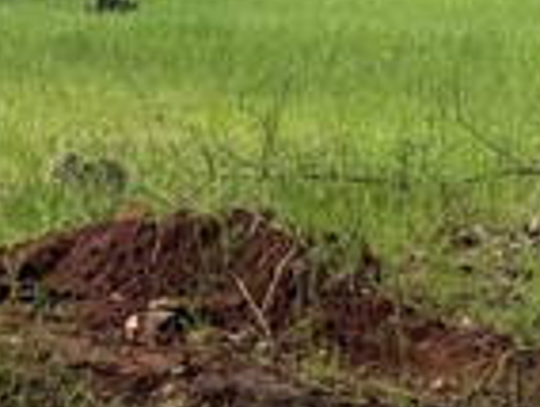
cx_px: 1202
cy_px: -91
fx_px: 1688
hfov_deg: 14.0
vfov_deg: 13.4
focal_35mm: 108
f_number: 1.78
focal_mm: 6.76
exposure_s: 1/1250
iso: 80
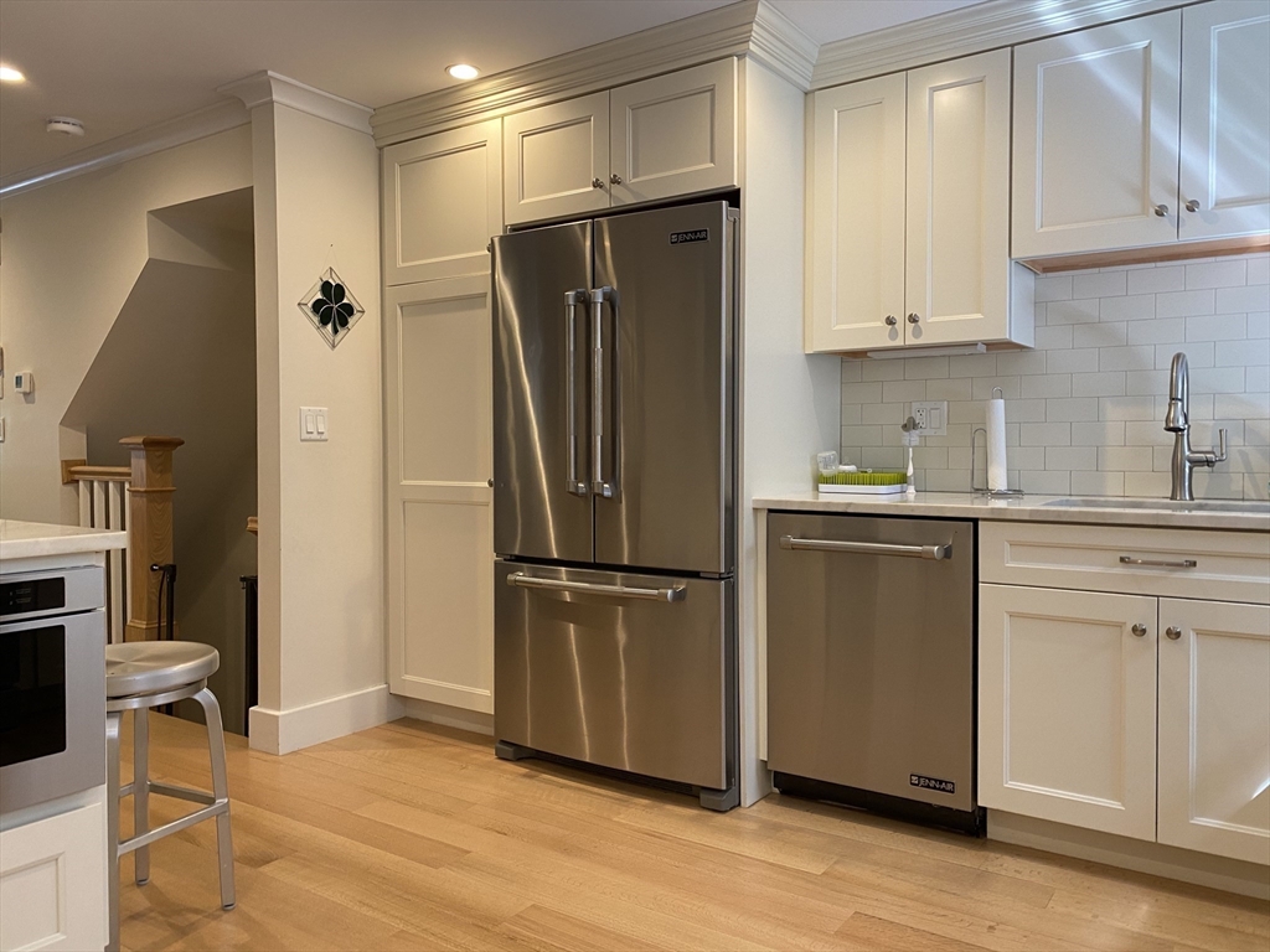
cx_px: 635
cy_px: 476
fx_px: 954
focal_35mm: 26
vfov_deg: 53.1
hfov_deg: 67.3
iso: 80
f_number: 1.8
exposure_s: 1/60
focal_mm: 4.25
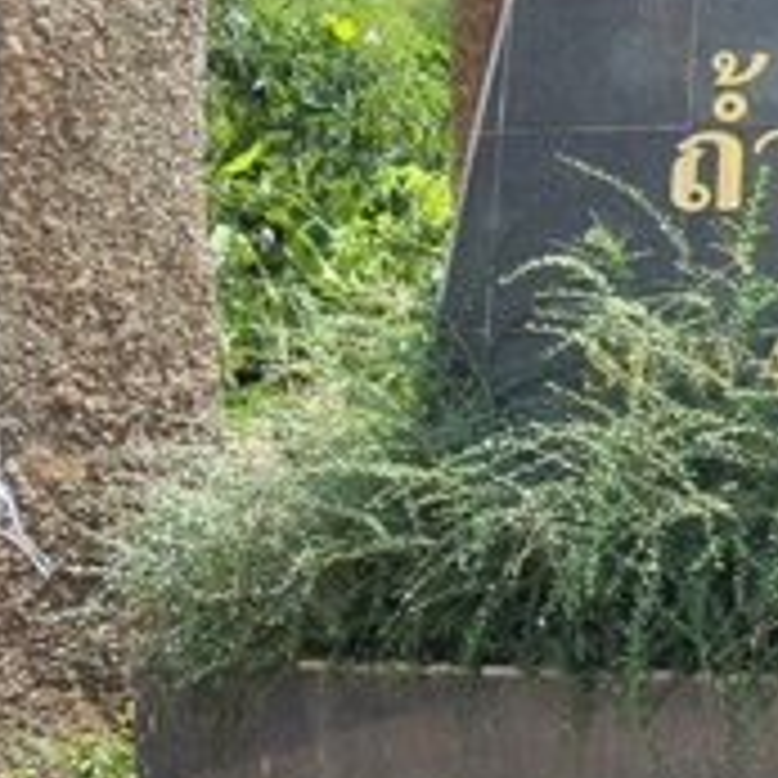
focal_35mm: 87
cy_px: 317
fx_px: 2212
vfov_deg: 19.9
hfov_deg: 18.5
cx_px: 1016
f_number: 2.9
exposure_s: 1/250
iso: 80
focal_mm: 5.7
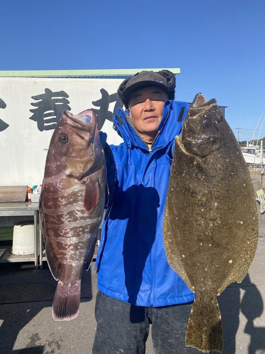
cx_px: 132
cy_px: 177
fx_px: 266
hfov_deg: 53.0
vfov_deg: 67.3
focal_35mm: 26
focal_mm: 4.25
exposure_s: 1/2315
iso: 32
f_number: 1.8
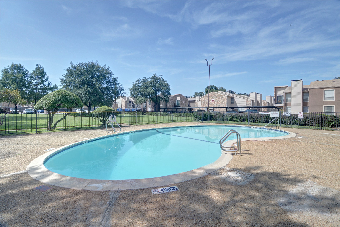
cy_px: 114
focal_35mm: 16
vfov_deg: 72.1
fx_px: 156
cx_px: 170
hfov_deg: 95.0
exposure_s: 1/60
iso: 400
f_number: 8
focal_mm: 11
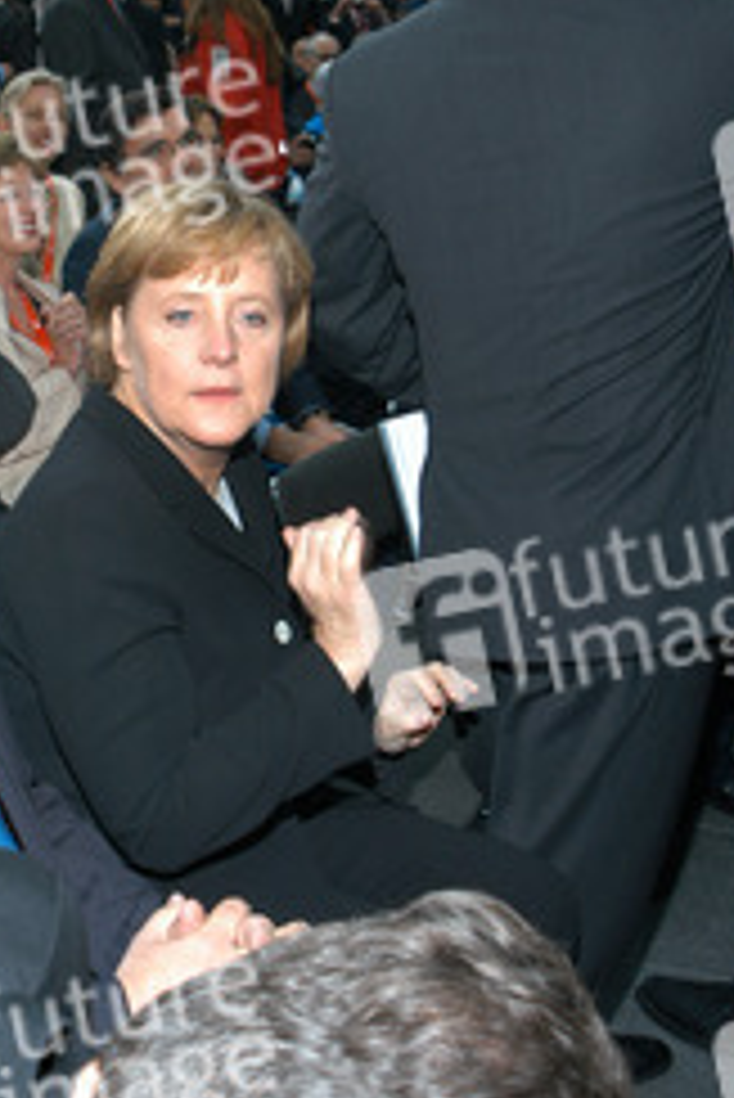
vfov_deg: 33.7
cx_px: 176
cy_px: 392
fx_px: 1802
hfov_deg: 22.8
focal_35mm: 59
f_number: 5.6
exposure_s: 1/80
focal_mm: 24
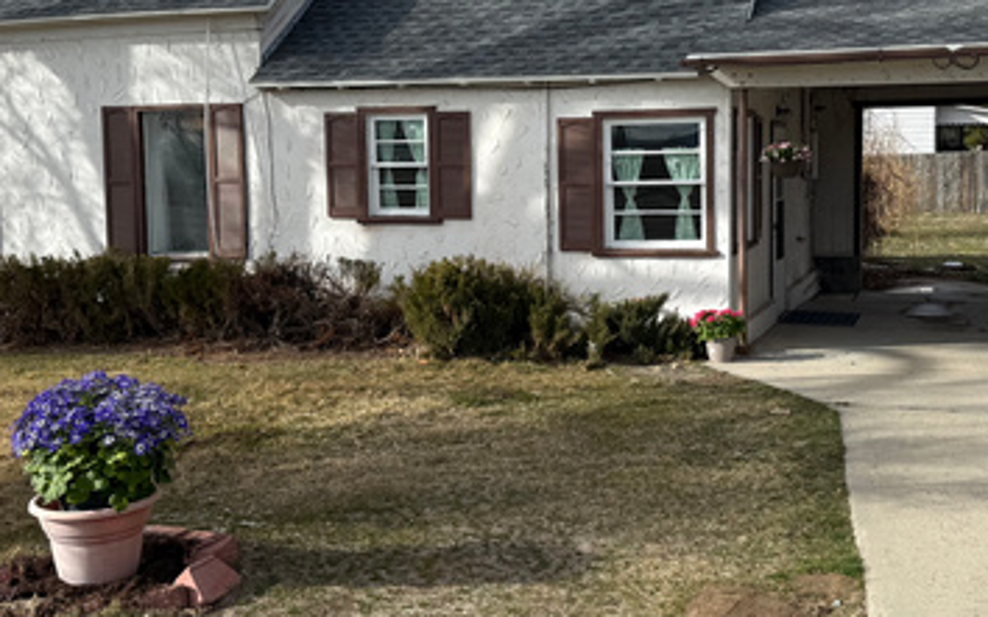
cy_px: 237
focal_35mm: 46
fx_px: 1238
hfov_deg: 43.2
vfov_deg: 27.9
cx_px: 606
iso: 80
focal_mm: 6.76
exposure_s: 1/4167
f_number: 1.78
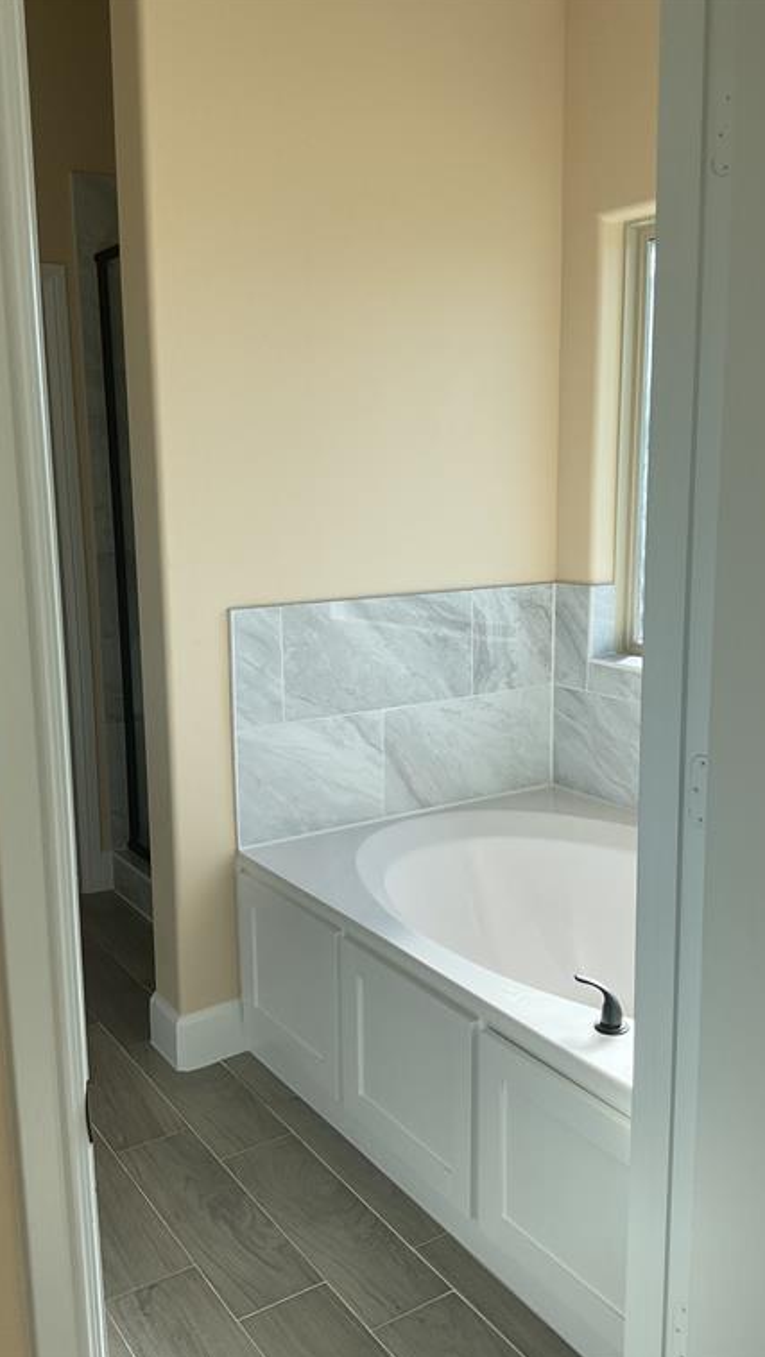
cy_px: 678
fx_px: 1153
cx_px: 387
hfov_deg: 36.7
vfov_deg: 61.0
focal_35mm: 32
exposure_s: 1/400
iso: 16
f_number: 1.8
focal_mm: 3
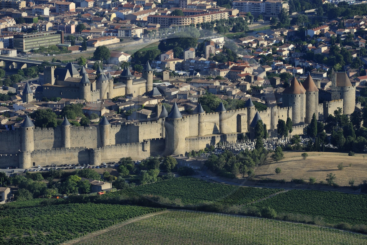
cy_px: 122
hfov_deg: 10.3
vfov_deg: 6.9
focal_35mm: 200
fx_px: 2038
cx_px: 184
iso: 400
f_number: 7.1
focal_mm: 200
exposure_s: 1/1000
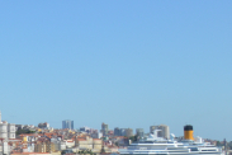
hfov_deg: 14.0
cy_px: 46
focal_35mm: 118
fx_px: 760
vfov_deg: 11.6
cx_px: -259
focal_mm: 18
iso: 100
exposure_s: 1/320
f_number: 8
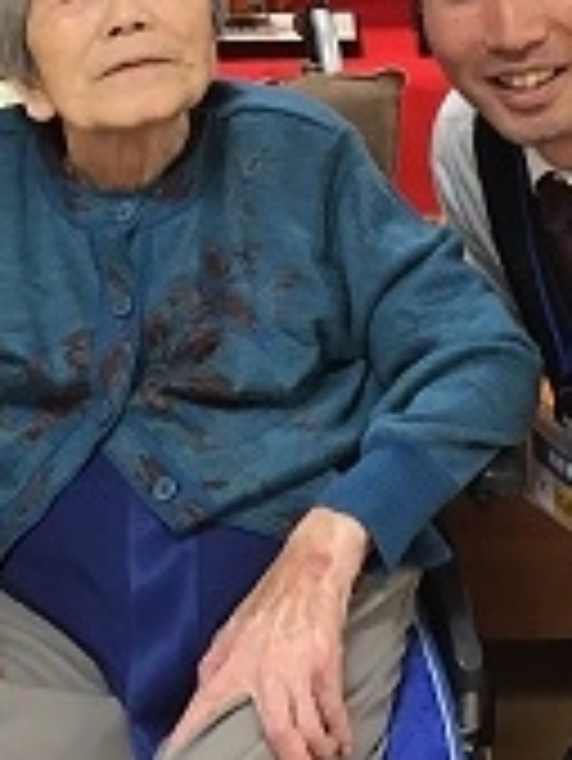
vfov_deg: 25.0
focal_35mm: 72
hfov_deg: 20.3
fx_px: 1584
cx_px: 432
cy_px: -90
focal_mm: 3.3
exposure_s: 1/30
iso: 50
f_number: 2.4
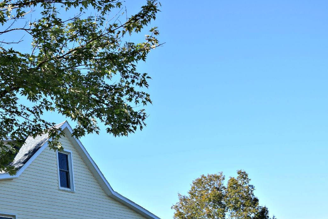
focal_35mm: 59
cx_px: 43
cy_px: 184
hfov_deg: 32.5
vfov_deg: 22.6
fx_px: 538
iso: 200
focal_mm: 20
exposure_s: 1/250
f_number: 8
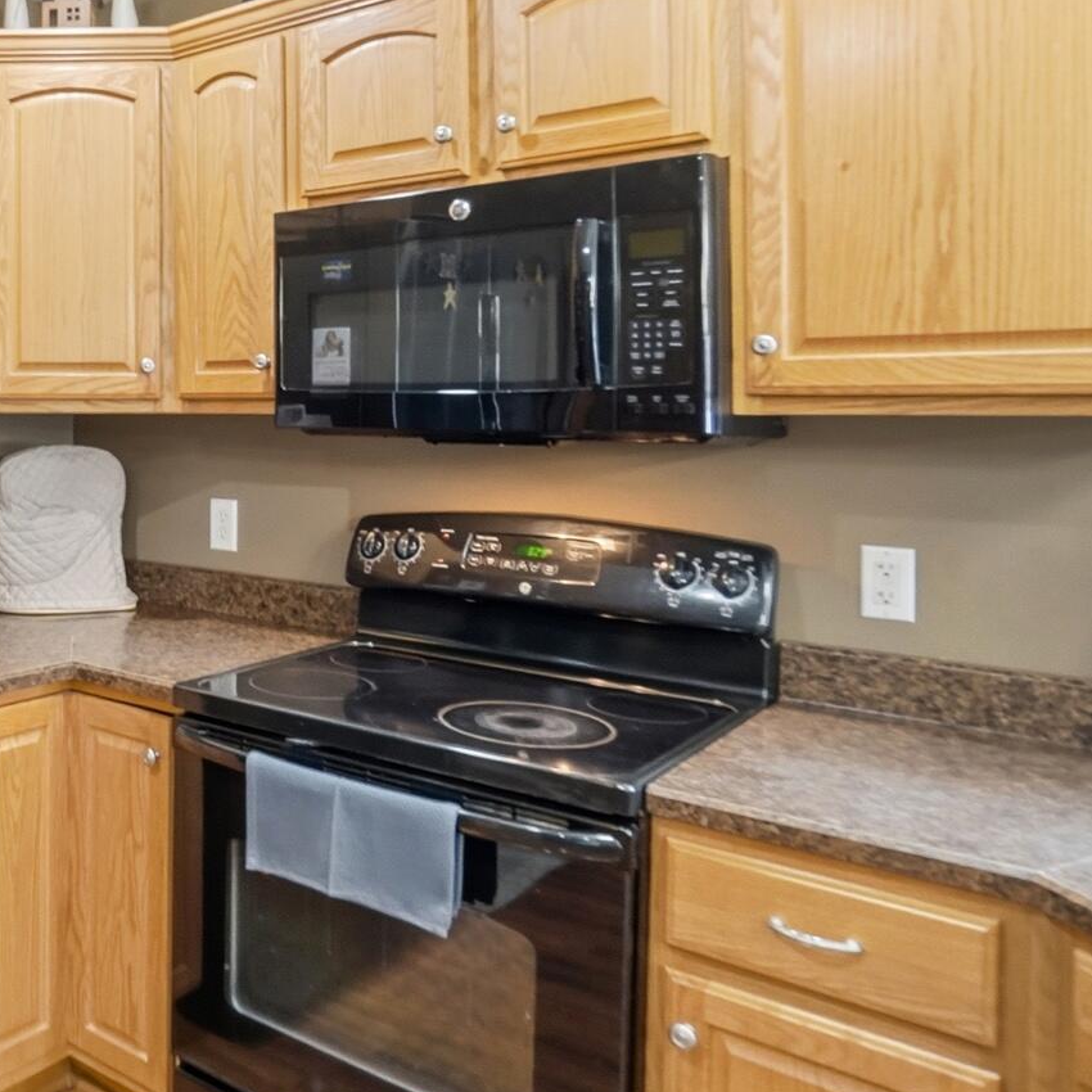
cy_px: 400
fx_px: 1071
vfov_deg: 53.4
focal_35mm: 30
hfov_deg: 46.7
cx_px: 42
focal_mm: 10
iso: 125
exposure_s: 1/45
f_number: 5.6
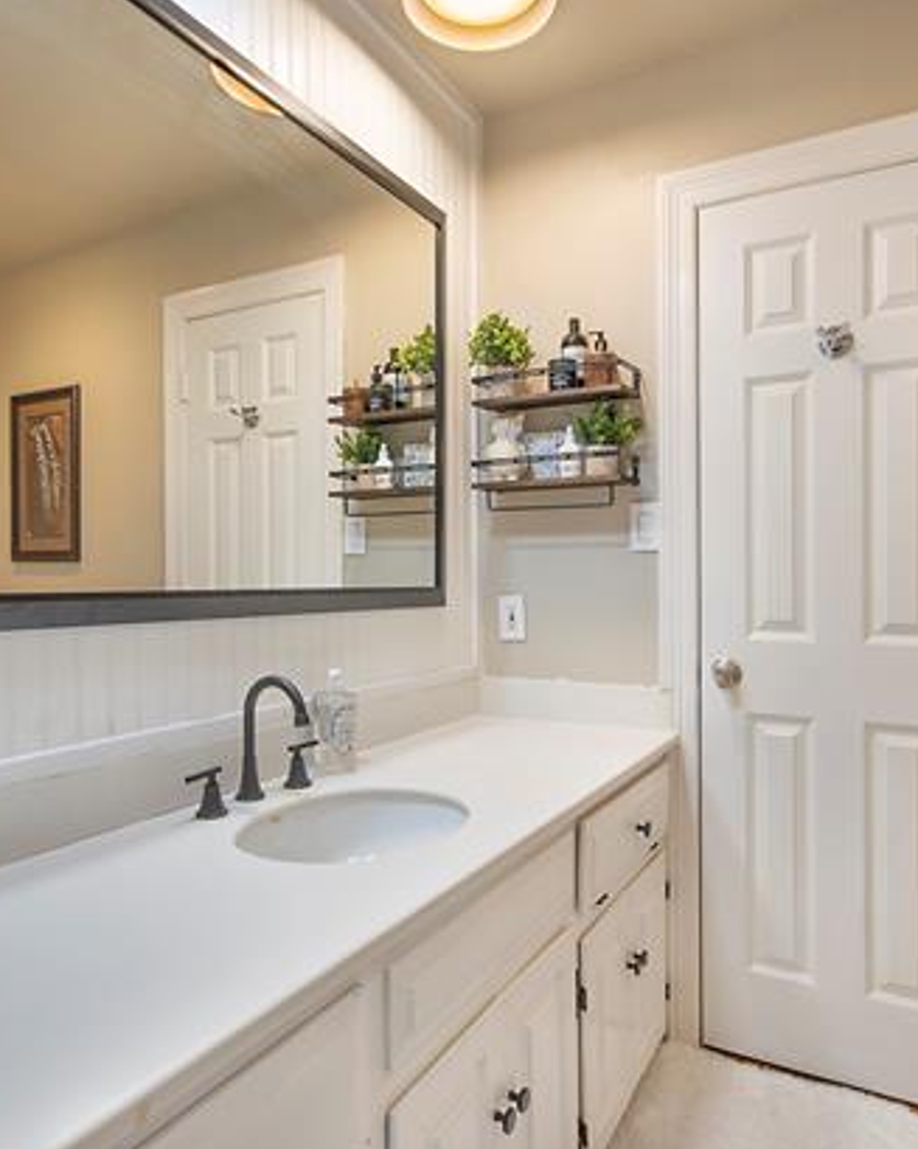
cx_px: 460
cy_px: 567
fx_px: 747
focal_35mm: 22
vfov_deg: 75.1
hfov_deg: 63.1
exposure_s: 1/6
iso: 100
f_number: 11
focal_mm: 10
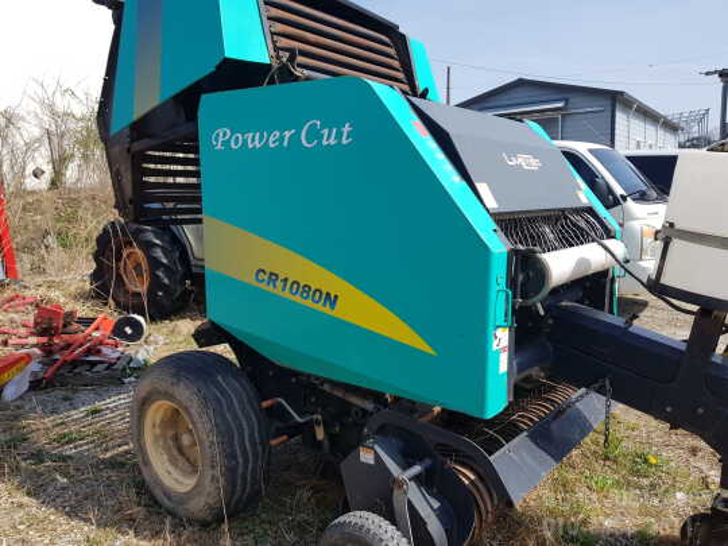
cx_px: 364
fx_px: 547
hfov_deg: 67.3
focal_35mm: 26
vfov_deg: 53.1
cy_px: 273
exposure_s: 1/1568
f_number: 1.7
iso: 40
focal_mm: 4.3
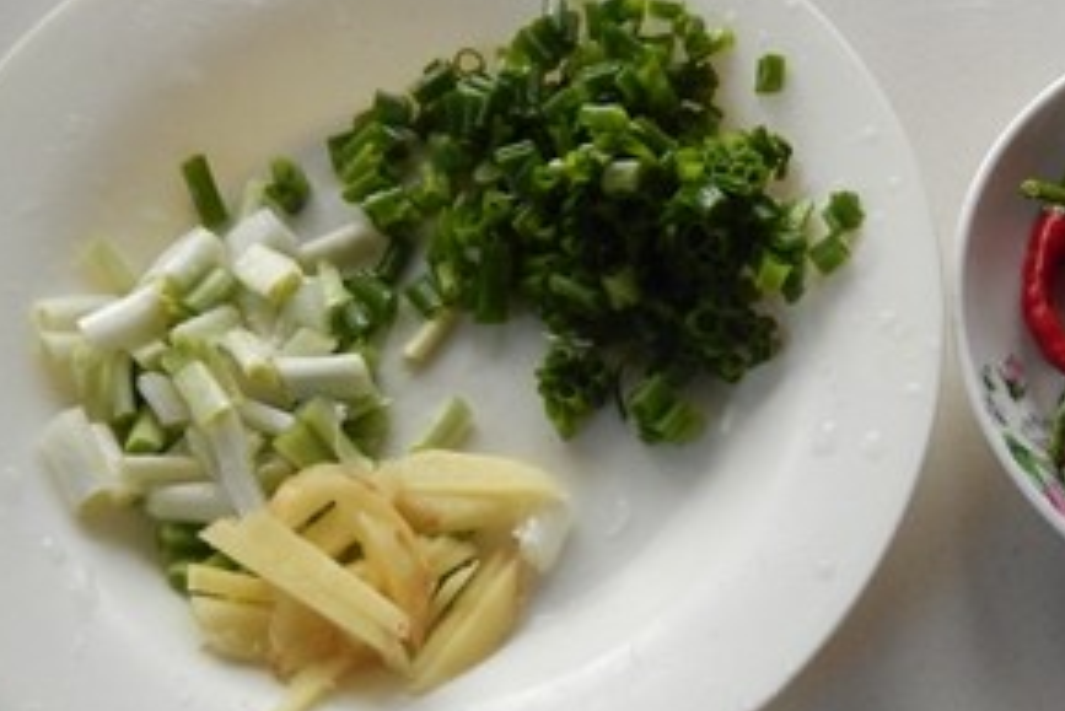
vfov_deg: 29.8
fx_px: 1332
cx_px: 814
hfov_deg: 42.1
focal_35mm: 45
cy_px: 425
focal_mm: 4.5
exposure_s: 1/250
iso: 320
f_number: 3.4
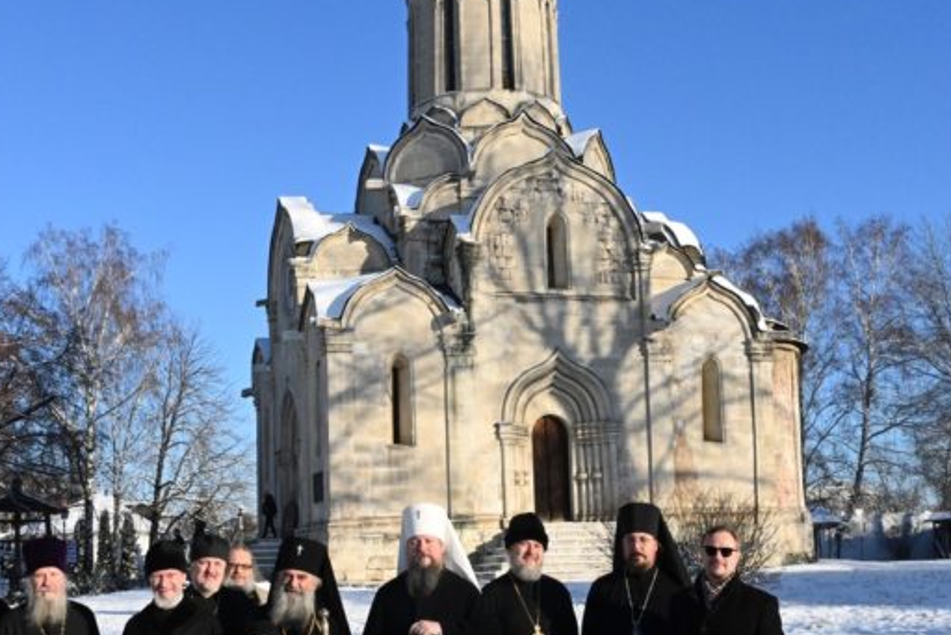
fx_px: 1269
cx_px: 423
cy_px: 430
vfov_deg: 27.9
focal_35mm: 48
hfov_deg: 41.0
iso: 3200
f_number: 18
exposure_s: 1/1250
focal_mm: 24
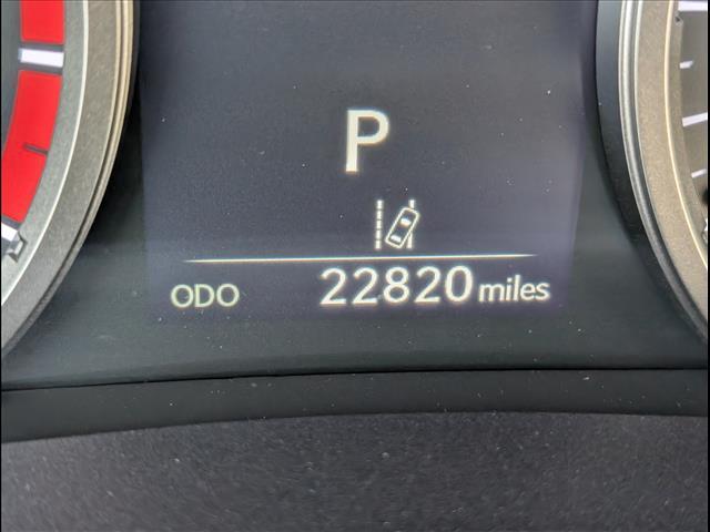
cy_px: 266
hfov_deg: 38.9
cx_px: 355
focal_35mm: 49
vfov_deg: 29.7
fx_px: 1005
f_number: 1.68
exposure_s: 1/250
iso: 513
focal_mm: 6.9
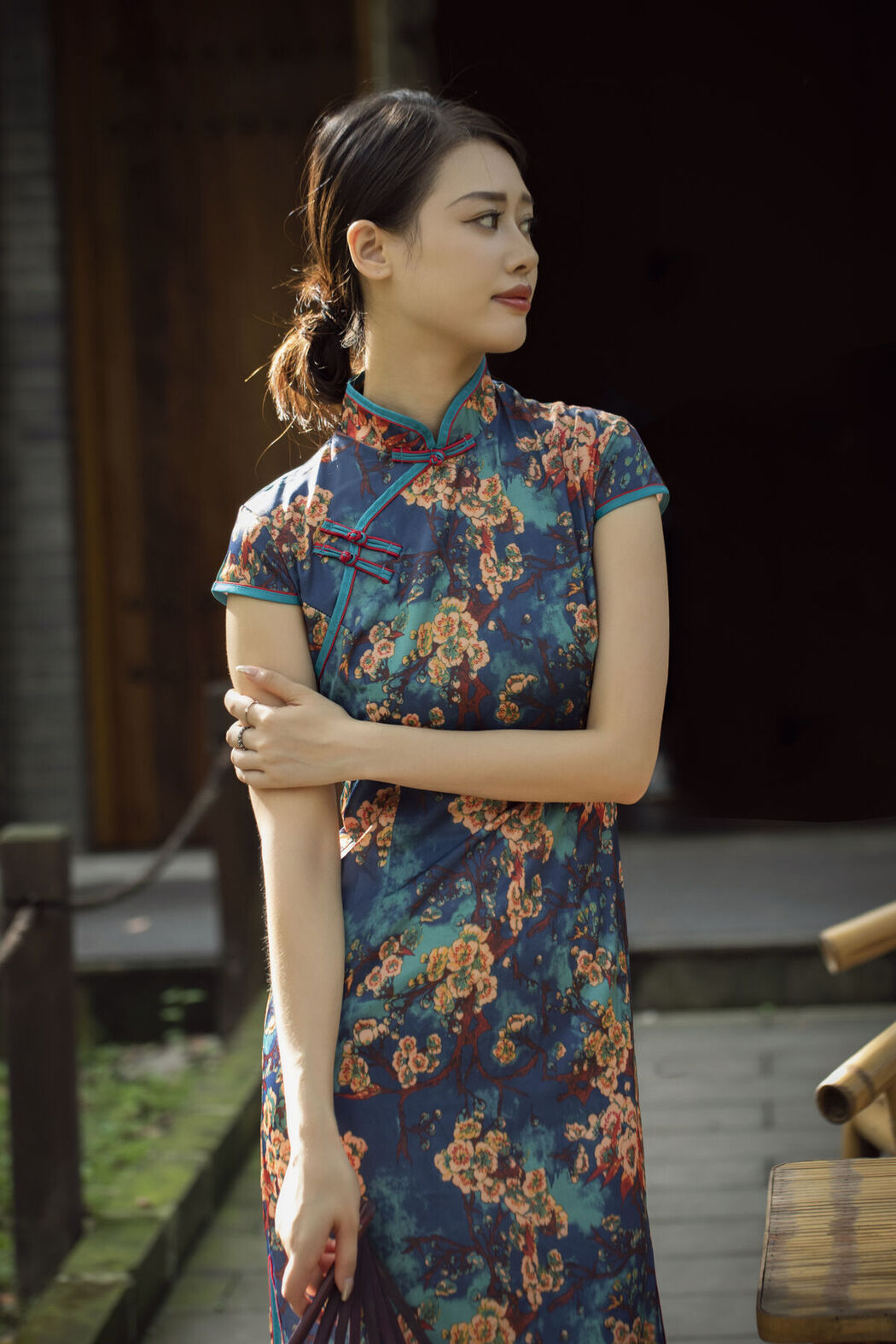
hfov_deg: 13.8
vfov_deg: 20.6
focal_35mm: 99
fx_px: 3696
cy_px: 672
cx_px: 448
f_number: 4.5
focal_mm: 100
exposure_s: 1/160
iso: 500
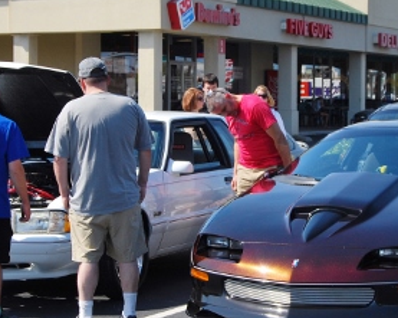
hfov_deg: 16.9
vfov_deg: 13.5
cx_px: 234
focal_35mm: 114
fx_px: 1342
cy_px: 163
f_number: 9
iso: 200
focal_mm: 35
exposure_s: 1/320
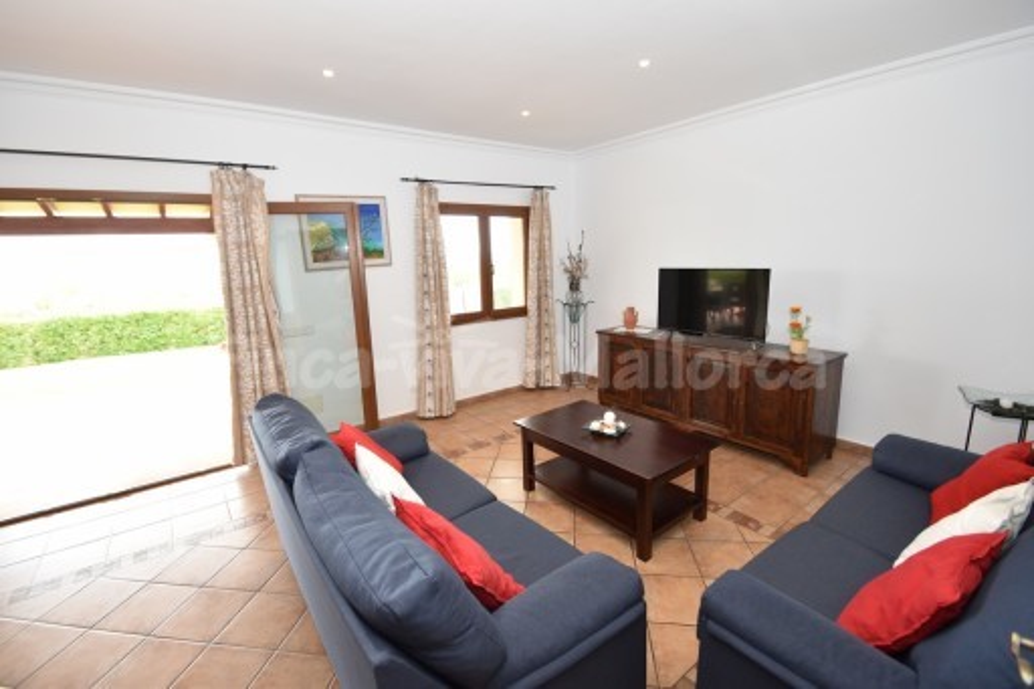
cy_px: 344
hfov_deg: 100.4
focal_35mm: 15
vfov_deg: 77.3
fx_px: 431
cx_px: 517
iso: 400
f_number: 4.5
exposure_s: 1/80
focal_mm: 10
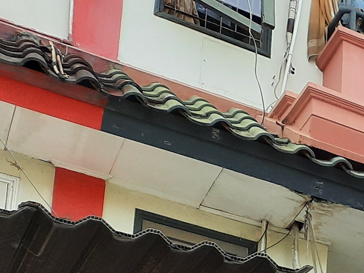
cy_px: 546
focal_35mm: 104
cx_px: 691
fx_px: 1093
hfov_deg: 15.6
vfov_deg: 12.5
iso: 32
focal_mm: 4.6
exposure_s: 1/258
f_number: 2
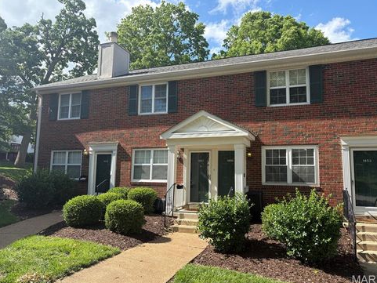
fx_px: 294
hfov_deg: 65.3
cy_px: 141
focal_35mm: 27
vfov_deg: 51.4
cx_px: 194
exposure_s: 1/1364
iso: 50
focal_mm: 5.96
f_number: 1.6
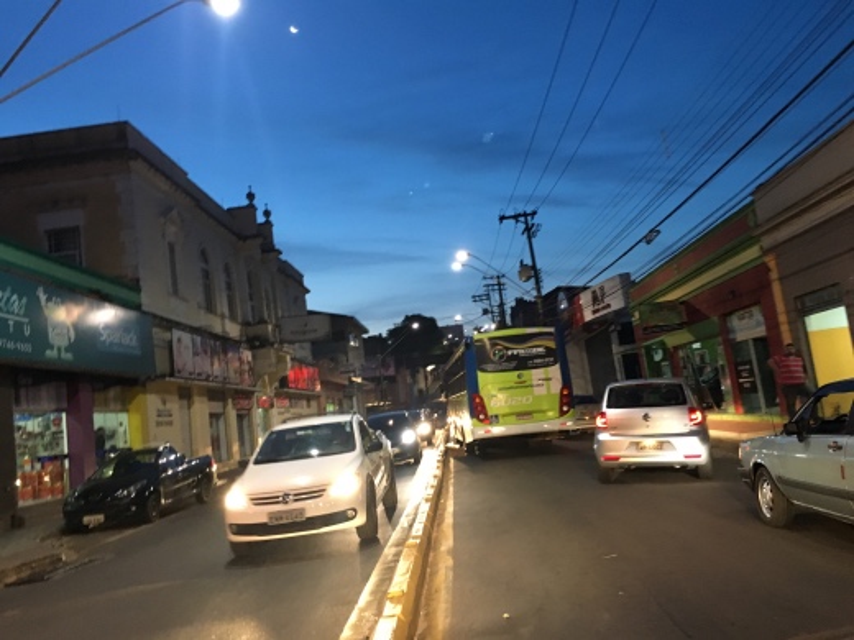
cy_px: 320
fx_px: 715
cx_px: 427
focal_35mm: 29
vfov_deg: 48.2
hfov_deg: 61.7
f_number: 2.2
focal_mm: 4.15
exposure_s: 1/15
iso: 200
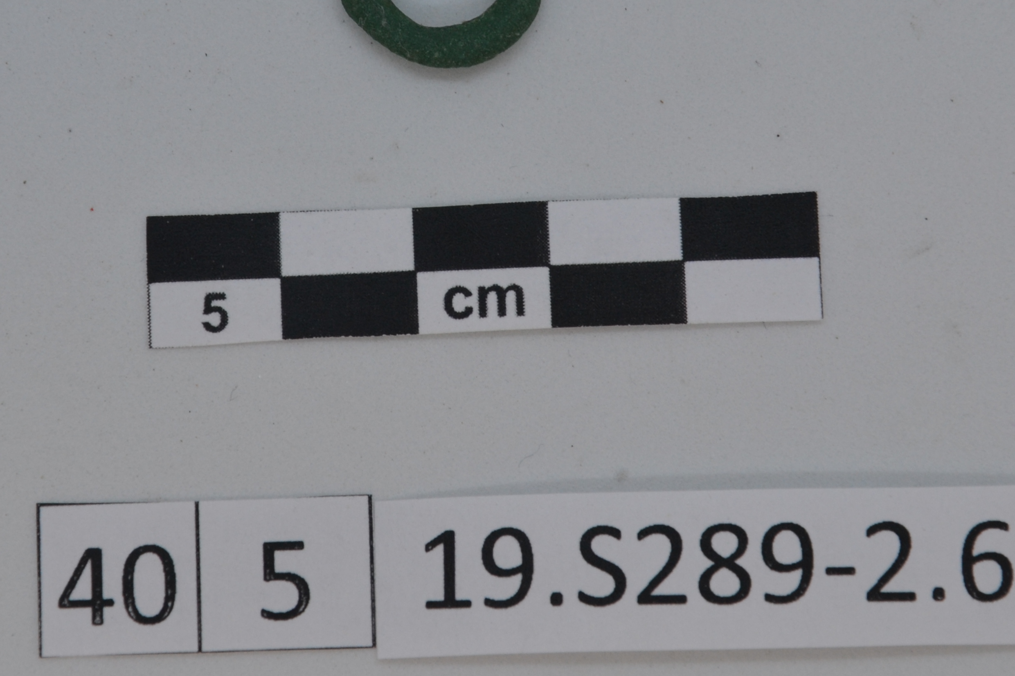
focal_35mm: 209
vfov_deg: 6.6
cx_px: 427
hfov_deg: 9.8
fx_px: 5890
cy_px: 134
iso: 400
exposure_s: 1/60
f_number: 8
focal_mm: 75
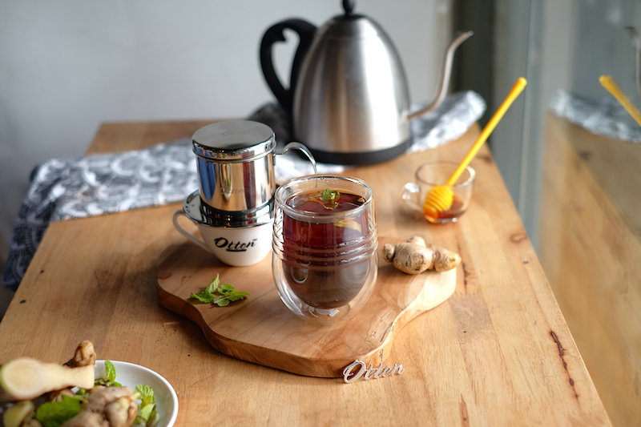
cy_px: 214
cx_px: 320
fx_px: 943
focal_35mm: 53
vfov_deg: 25.5
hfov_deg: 37.5
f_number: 2.2
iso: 250
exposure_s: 1/100
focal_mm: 35
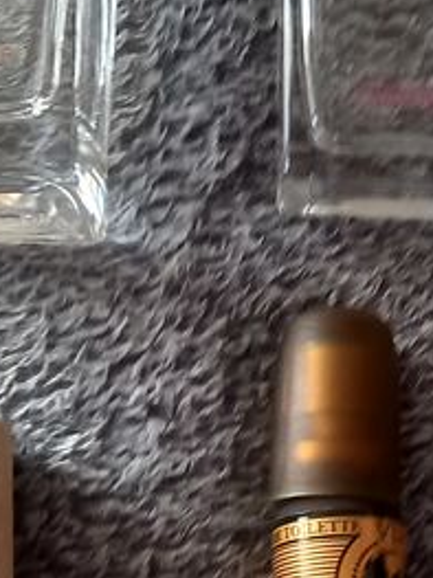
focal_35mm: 95
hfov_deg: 15.3
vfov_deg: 20.3
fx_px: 1586
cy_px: 501
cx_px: 440
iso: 400
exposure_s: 1/25
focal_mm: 4.6
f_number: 2
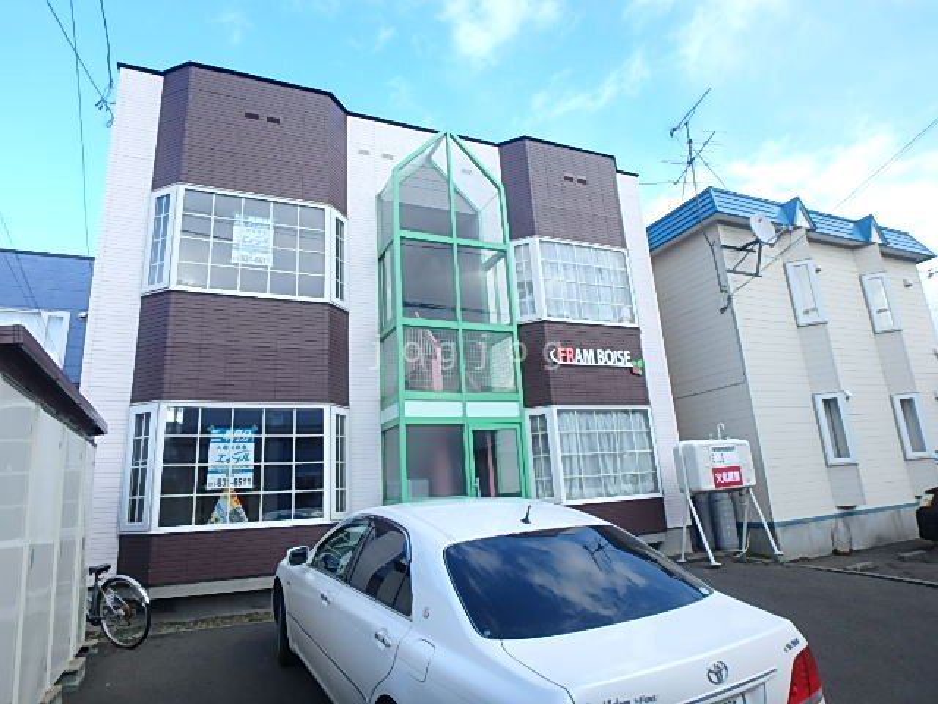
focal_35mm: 21
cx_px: 469
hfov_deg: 79.0
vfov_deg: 63.4
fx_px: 569
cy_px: 352
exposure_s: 1/320
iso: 125
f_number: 3.5
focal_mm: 3.7
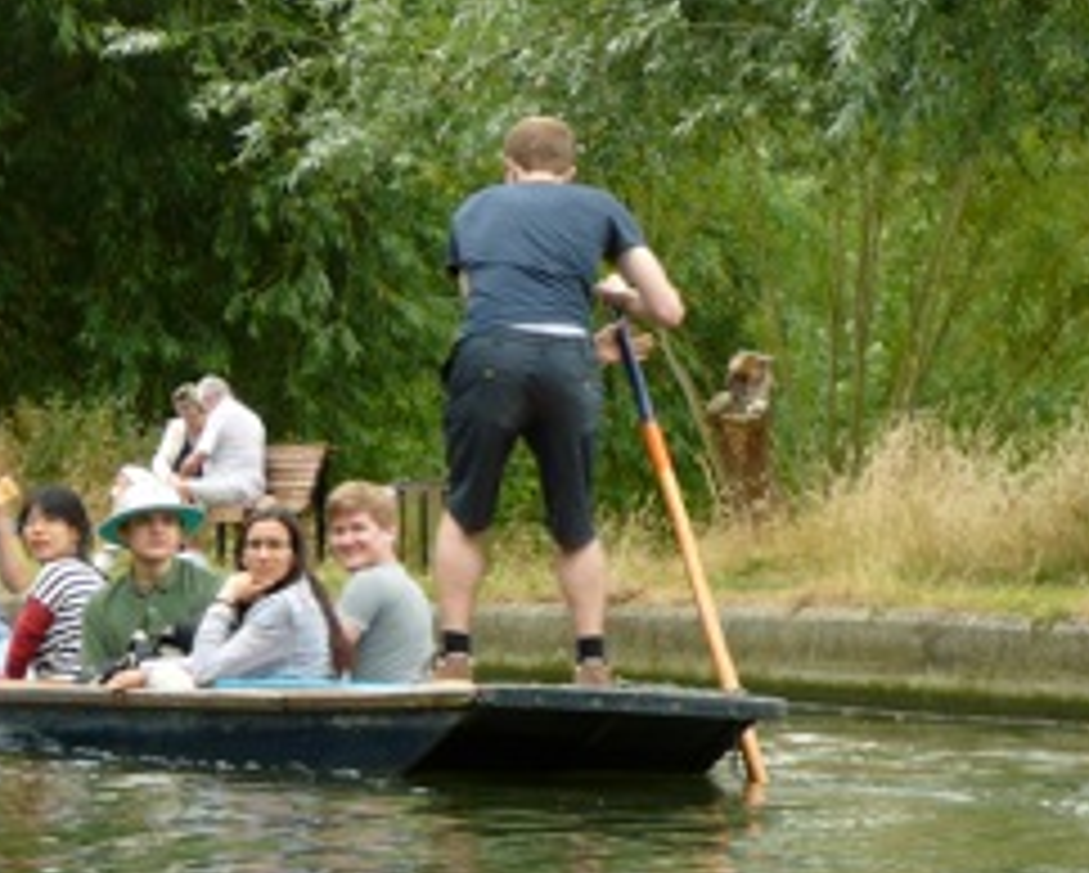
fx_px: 7838
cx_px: 270
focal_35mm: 243
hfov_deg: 7.9
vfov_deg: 6.4
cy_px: 306
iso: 80
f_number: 4
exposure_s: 1/80
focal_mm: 20.4
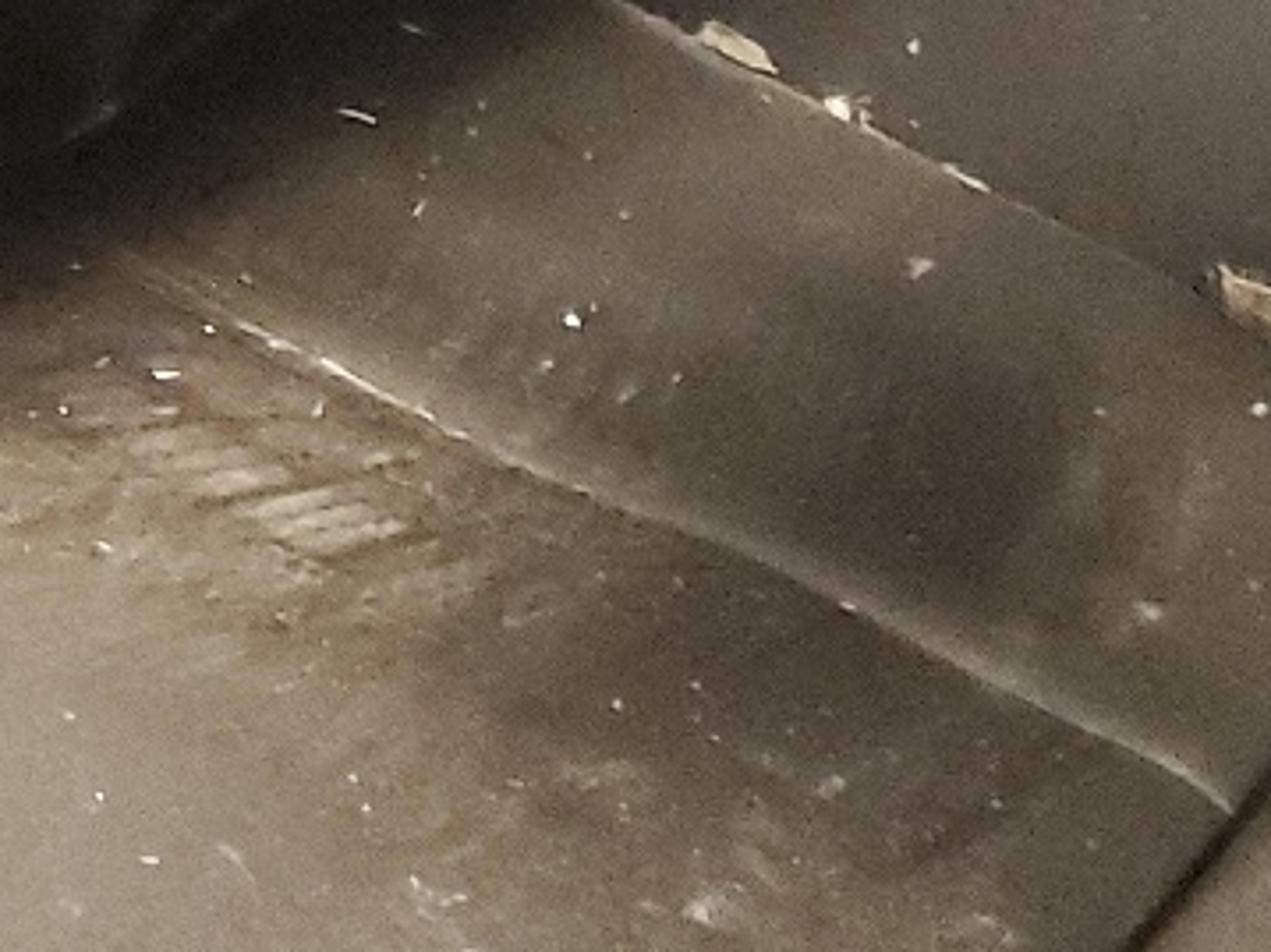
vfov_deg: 11.8
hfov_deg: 16.7
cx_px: 57
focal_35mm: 116
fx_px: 4258
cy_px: -729
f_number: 1.5
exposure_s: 1/10
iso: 1009
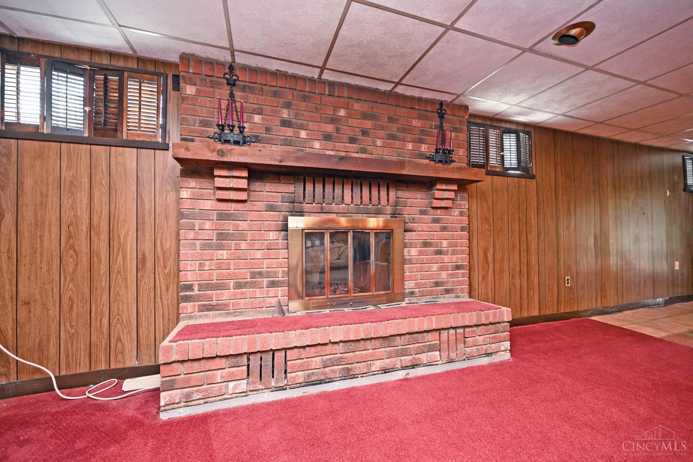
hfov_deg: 104.3
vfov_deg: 81.2
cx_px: 346
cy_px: 231
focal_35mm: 14
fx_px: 269
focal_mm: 14
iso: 3600
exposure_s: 1/60
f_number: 4
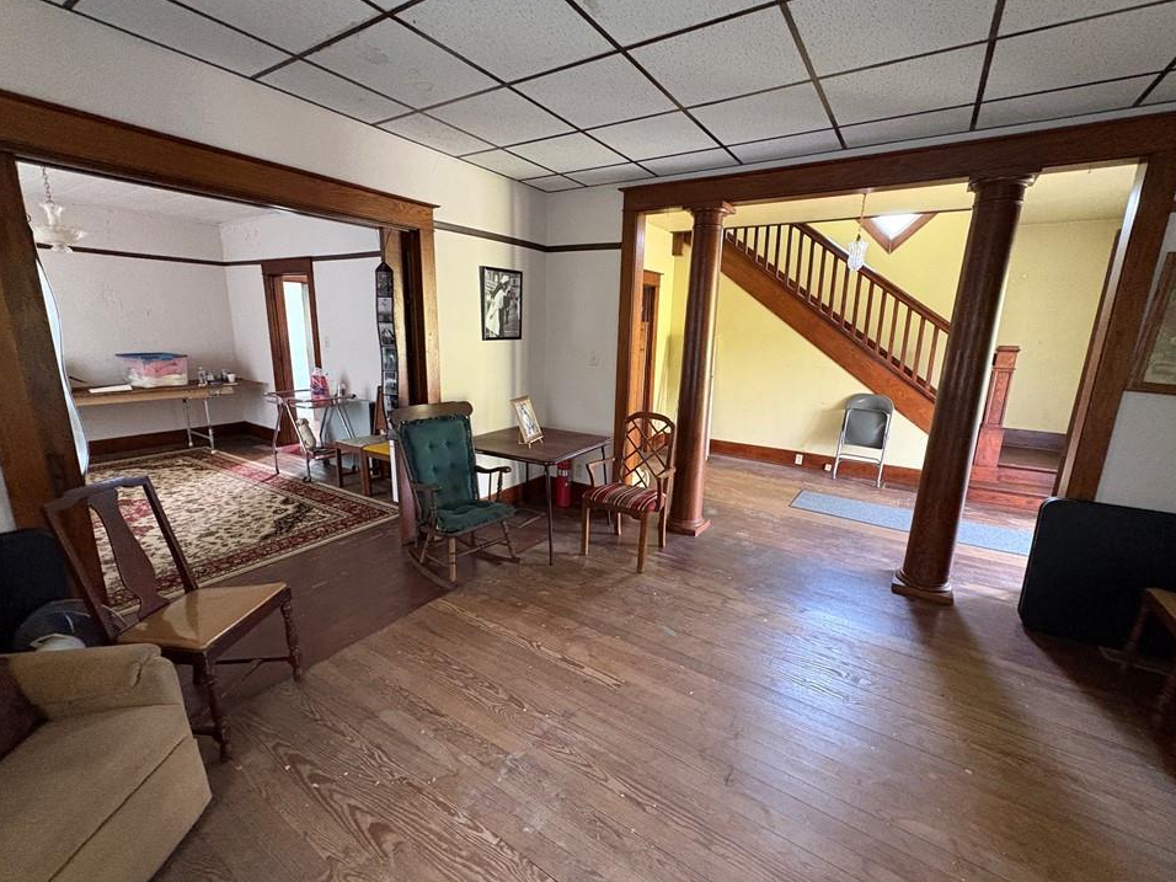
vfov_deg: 81.7
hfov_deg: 98.2
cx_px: 595
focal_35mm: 15
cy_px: 439
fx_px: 510
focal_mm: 2.22
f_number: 2.2
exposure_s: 1/60
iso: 640
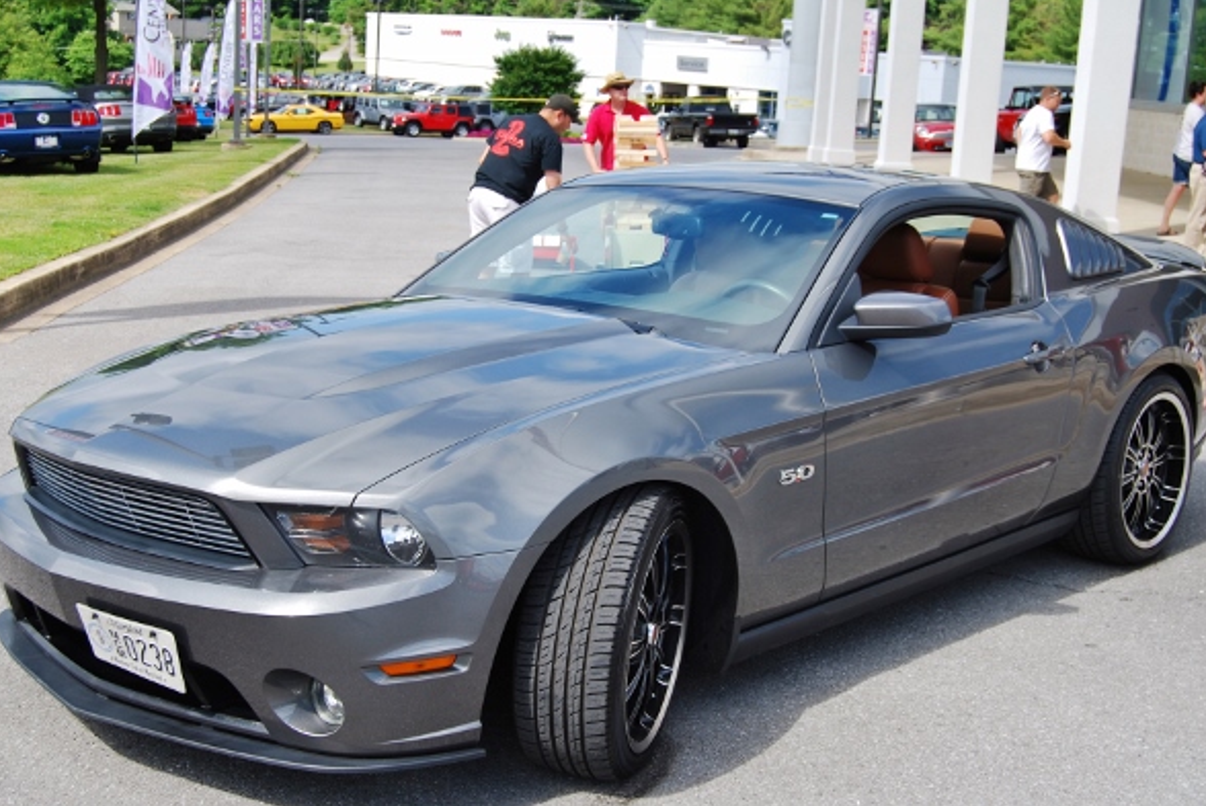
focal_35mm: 49
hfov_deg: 40.3
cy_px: 384
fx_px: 1643
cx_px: 599
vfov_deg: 27.6
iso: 100
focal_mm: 30
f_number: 7.1
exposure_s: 1/200
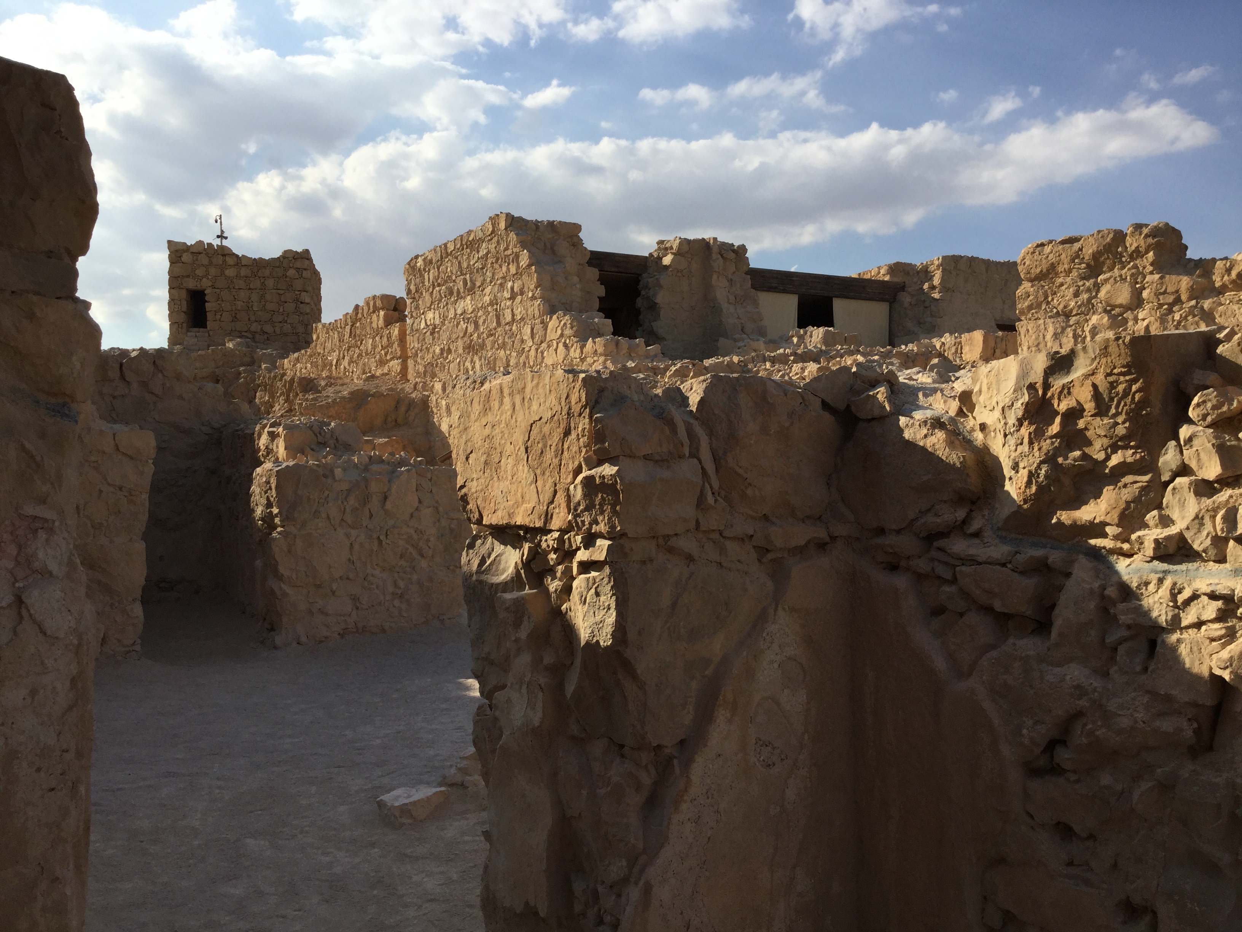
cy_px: 466
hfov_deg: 58.4
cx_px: 621
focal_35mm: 31
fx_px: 1112
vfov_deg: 45.4
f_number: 2.4
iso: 25
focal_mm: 3.3
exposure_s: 1/1664
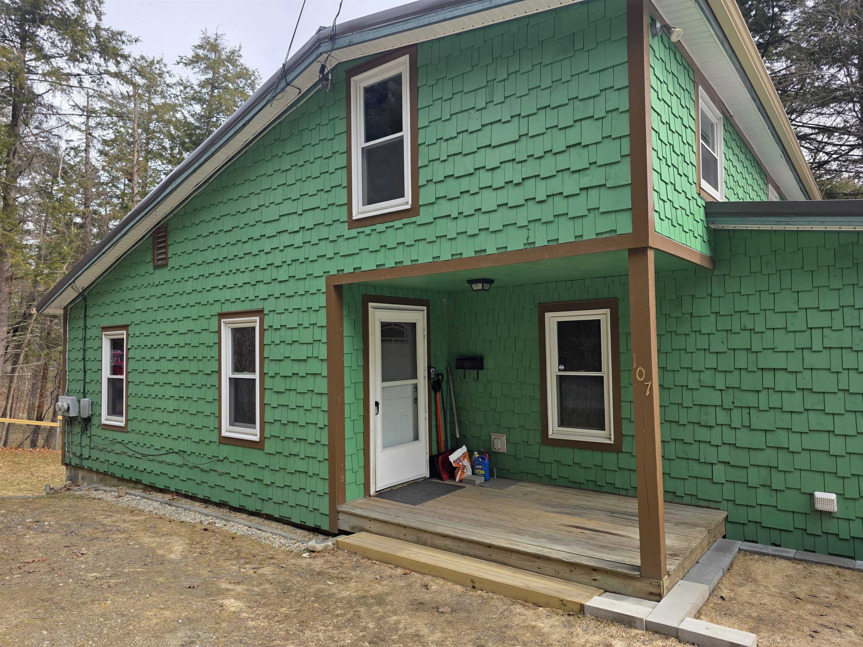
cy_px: 324
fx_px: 573
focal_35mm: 23
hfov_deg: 73.9
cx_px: 432
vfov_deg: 58.9
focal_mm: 6.3
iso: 80
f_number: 1.7
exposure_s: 1/1973
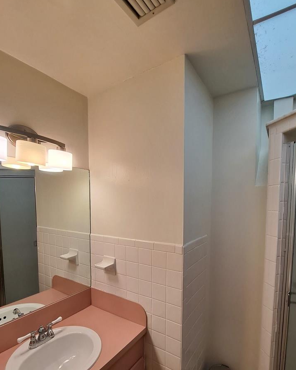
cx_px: 156
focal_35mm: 17
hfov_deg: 76.9
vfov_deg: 88.5
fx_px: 186
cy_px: 222
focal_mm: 1.74
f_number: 2.2
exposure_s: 1/120
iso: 50
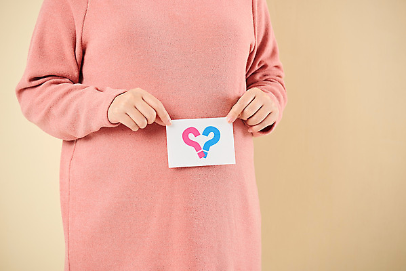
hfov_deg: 10.3
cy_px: 136
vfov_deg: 6.9
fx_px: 2257
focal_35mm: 200
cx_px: 203
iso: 100
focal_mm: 200
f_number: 5.6
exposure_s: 1/125
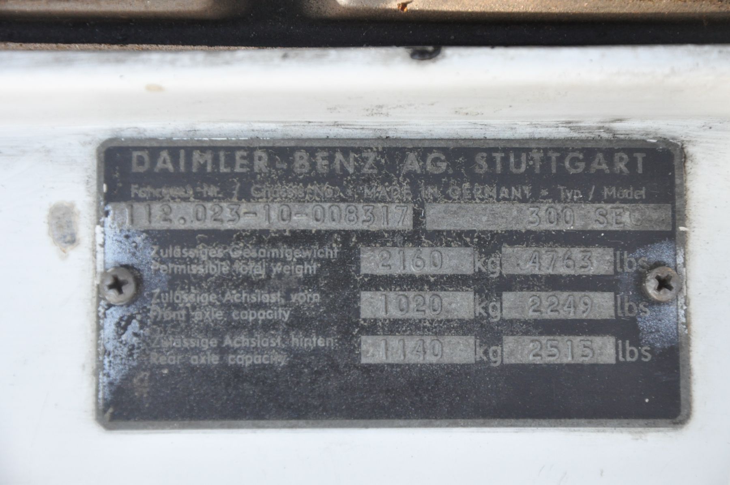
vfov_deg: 8.7
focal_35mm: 158
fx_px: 3190
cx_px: 365
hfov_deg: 13.1
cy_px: 242
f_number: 8
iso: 1600
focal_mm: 105
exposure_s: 1/400
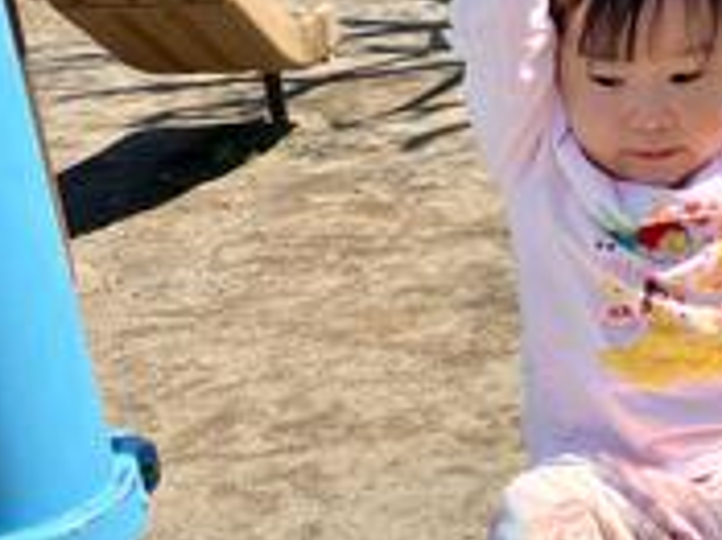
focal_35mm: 64
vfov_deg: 22.8
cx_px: 718
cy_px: 383
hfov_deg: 28.5
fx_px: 1334
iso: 32
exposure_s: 1/1279
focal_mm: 3.99
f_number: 1.8
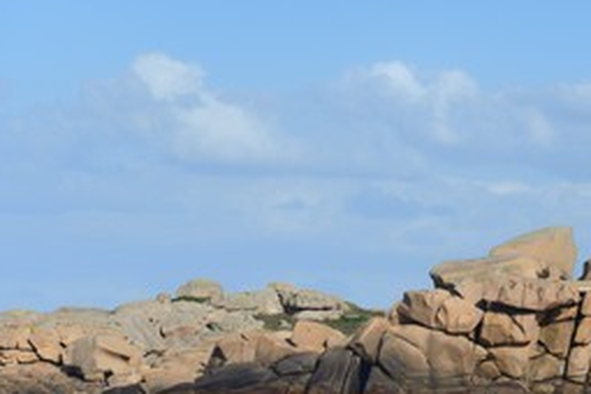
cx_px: 447
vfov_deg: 4.6
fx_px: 4859
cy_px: 218
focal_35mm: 296
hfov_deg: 7.0
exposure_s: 1/1600
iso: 400
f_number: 8
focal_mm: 180
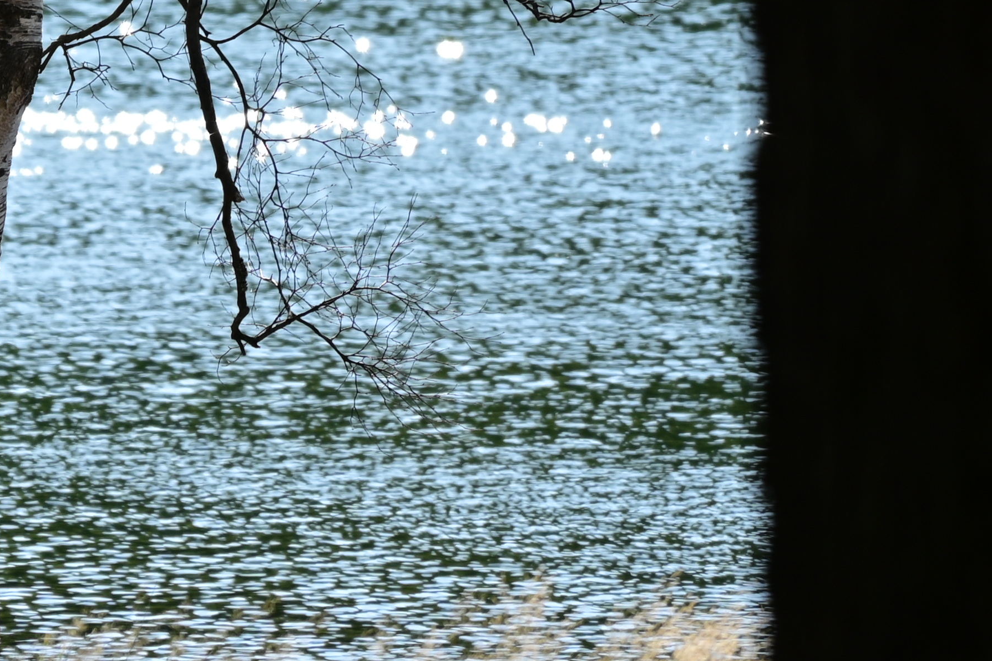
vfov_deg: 1.2
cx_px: -109
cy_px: -34
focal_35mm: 1168
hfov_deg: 1.8
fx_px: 32182
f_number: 6.3
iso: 100
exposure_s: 1/250
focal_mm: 250
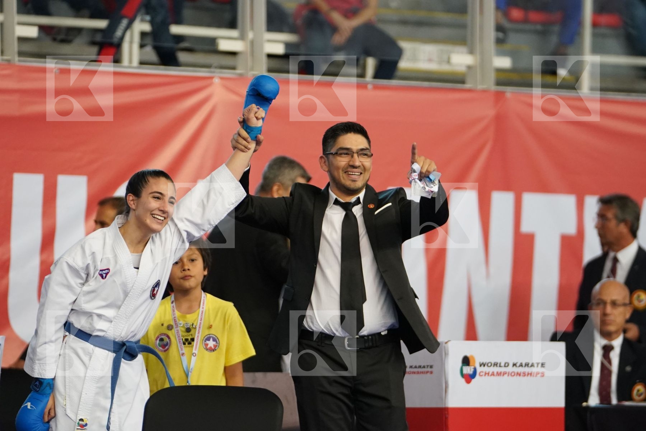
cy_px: 216
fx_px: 4432
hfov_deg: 8.3
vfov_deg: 5.6
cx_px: 323
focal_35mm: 247
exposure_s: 1/1000
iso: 3200
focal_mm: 165
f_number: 2.8
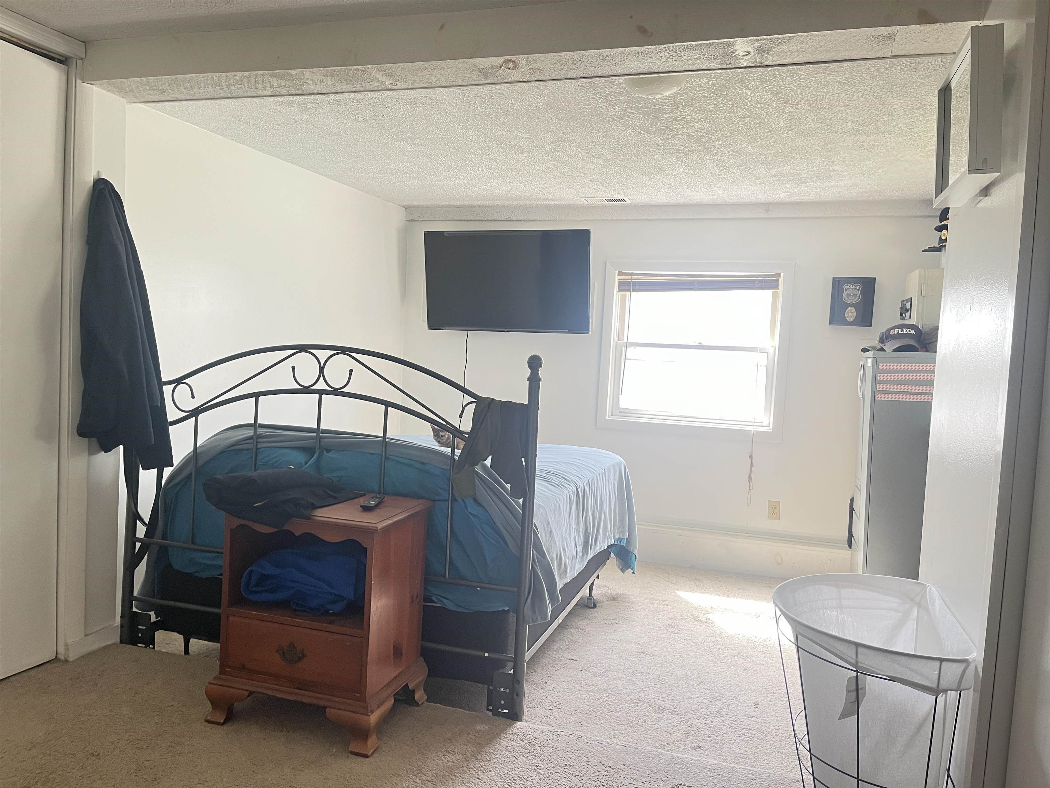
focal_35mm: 26
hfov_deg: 67.3
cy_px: 394
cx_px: 525
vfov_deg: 53.1
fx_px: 789
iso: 250
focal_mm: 5.1
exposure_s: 1/60
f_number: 1.6
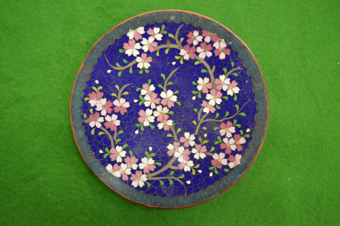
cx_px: 170
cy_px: 113
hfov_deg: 38.9
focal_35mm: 51
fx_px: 481
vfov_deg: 26.4
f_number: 4.5
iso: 2800
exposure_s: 1/60
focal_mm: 34
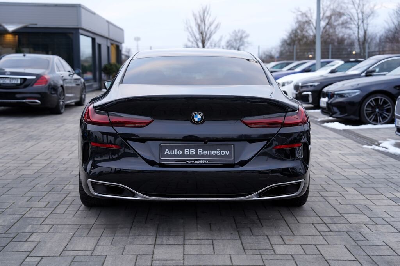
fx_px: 544
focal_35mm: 49
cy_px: 133
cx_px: 200
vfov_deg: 27.5
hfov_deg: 40.4
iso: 100
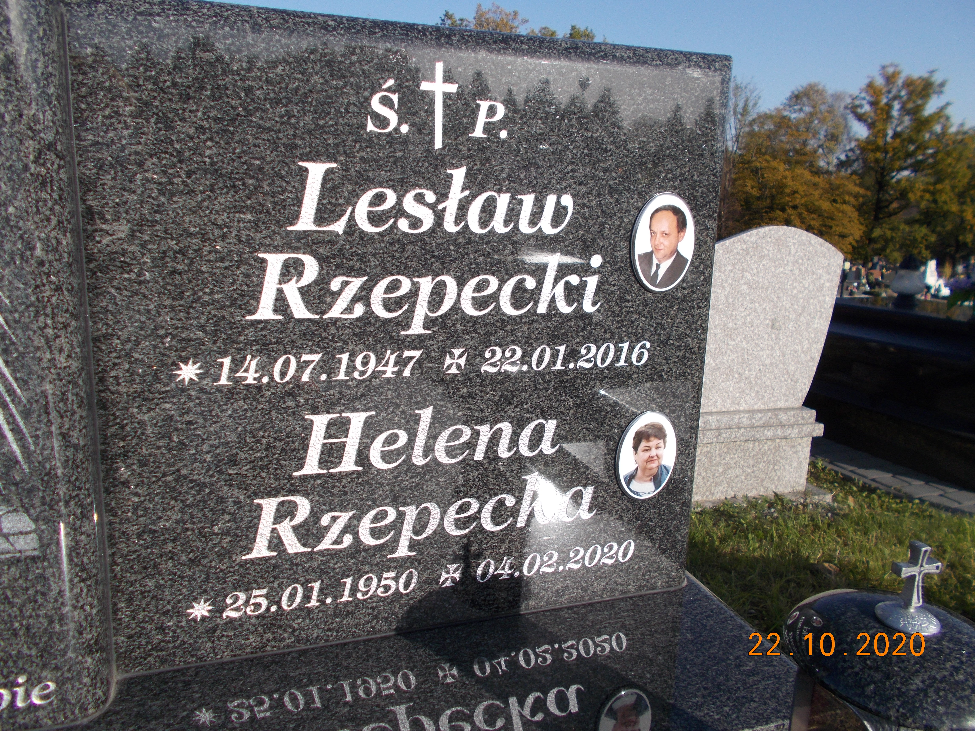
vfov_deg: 53.1
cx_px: 488
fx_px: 732
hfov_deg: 67.3
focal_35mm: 26
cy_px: 366
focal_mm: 4.6
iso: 80
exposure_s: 1/160
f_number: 8
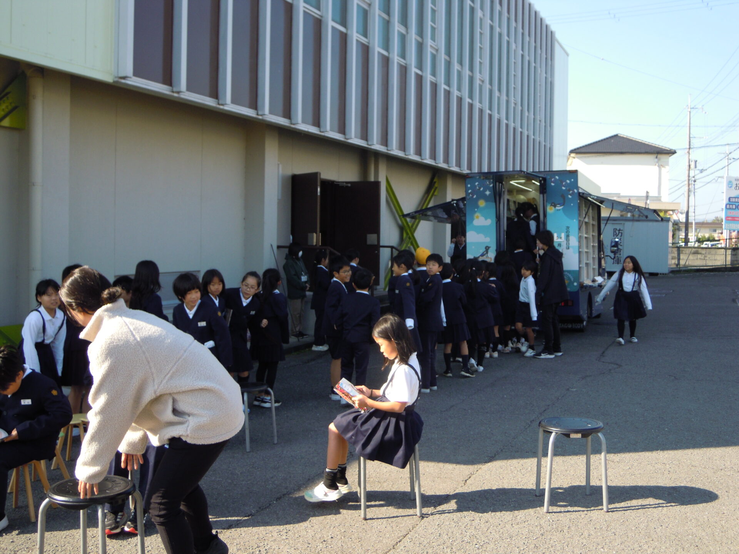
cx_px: 370
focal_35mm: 36
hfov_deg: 51.4
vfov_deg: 39.7
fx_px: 769
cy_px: 277
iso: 100
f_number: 3
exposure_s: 1/400
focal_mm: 6.4
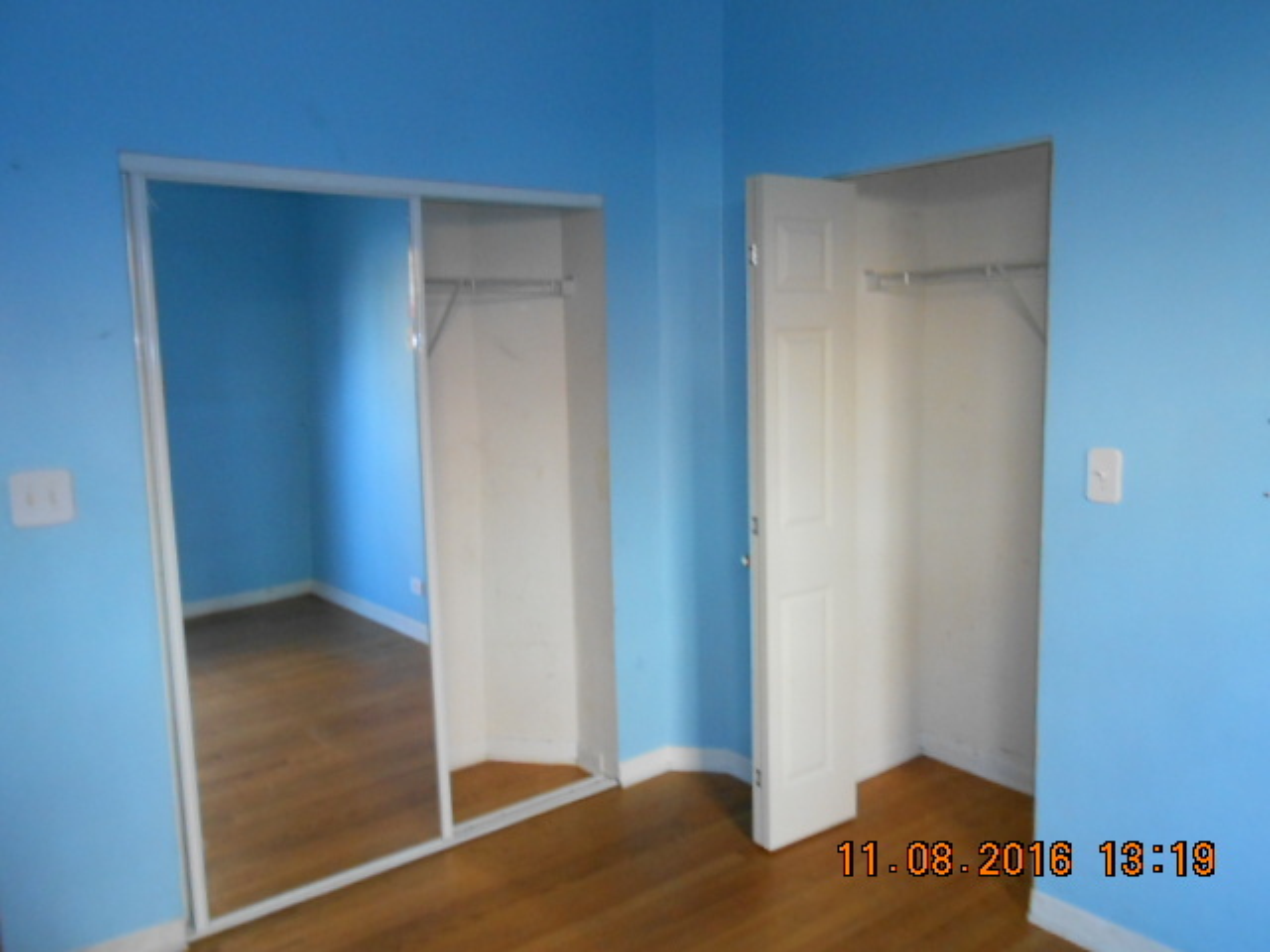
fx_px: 954
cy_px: 476
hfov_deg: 67.3
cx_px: 635
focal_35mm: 26
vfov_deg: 53.1
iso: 400
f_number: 3.5
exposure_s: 1/30
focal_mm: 4.6
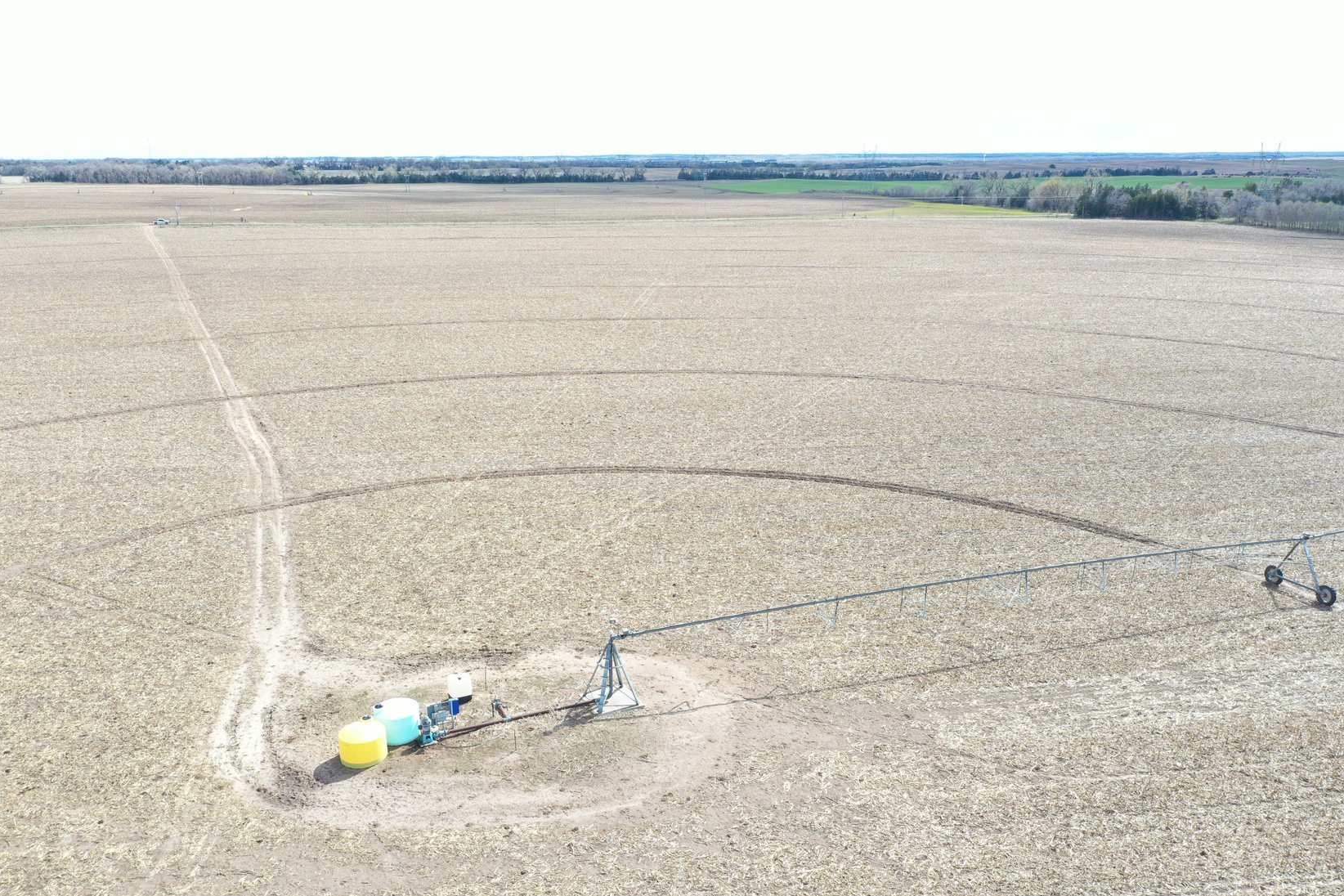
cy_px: 457
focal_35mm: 29
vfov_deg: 45.0
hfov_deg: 63.7
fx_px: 1083
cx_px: 668
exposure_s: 1/240
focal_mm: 10.26
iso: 100
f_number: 5
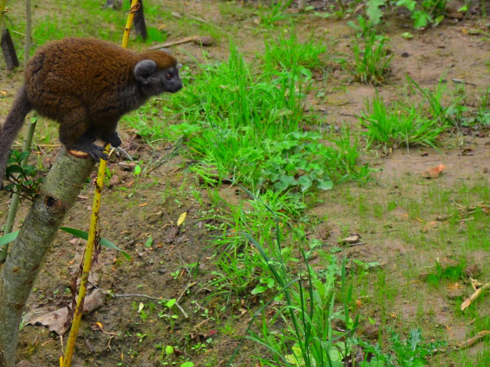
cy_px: 81
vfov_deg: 7.8
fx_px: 2676
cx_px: 151
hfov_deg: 10.5
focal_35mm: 189
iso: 100
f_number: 4.5
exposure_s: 1/160
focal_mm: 70
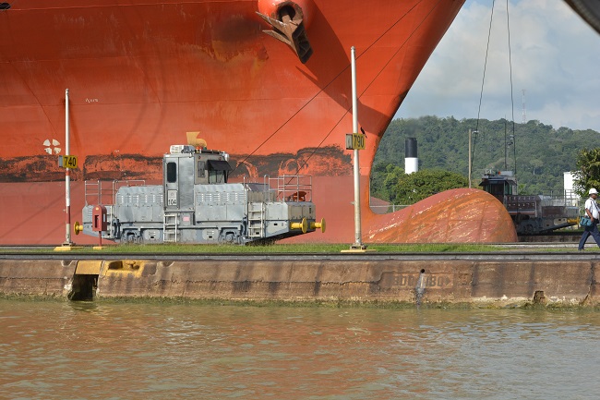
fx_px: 1375
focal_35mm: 82
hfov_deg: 24.6
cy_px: 200
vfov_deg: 16.5
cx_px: 300
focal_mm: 55
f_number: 13
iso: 400
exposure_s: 1/640
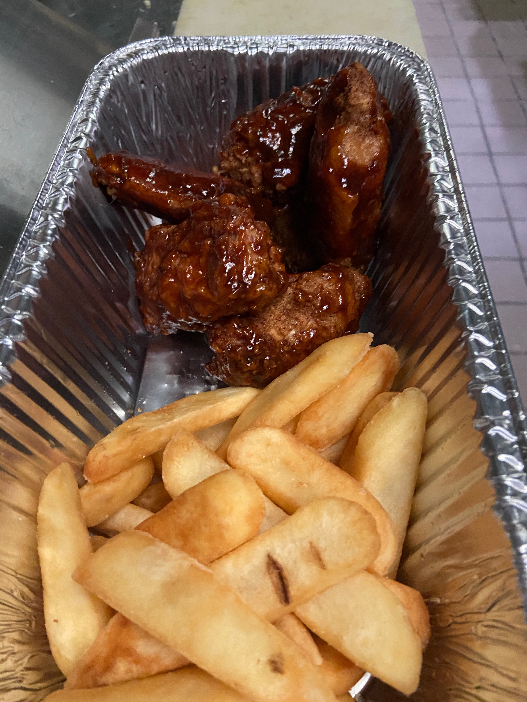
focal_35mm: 26
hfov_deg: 53.1
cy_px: 351
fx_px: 528
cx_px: 264
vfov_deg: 67.3
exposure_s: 1/30
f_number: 1.8
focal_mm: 4.25
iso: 640
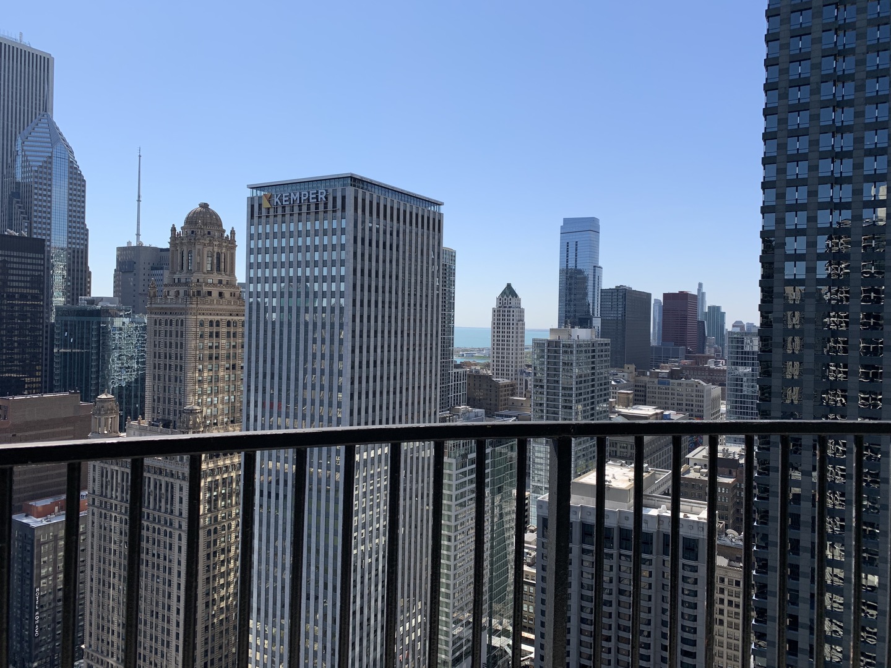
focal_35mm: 26
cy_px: 334
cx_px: 446
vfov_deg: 53.1
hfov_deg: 67.3
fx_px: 669
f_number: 1.8
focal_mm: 4.25
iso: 25
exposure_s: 1/2833
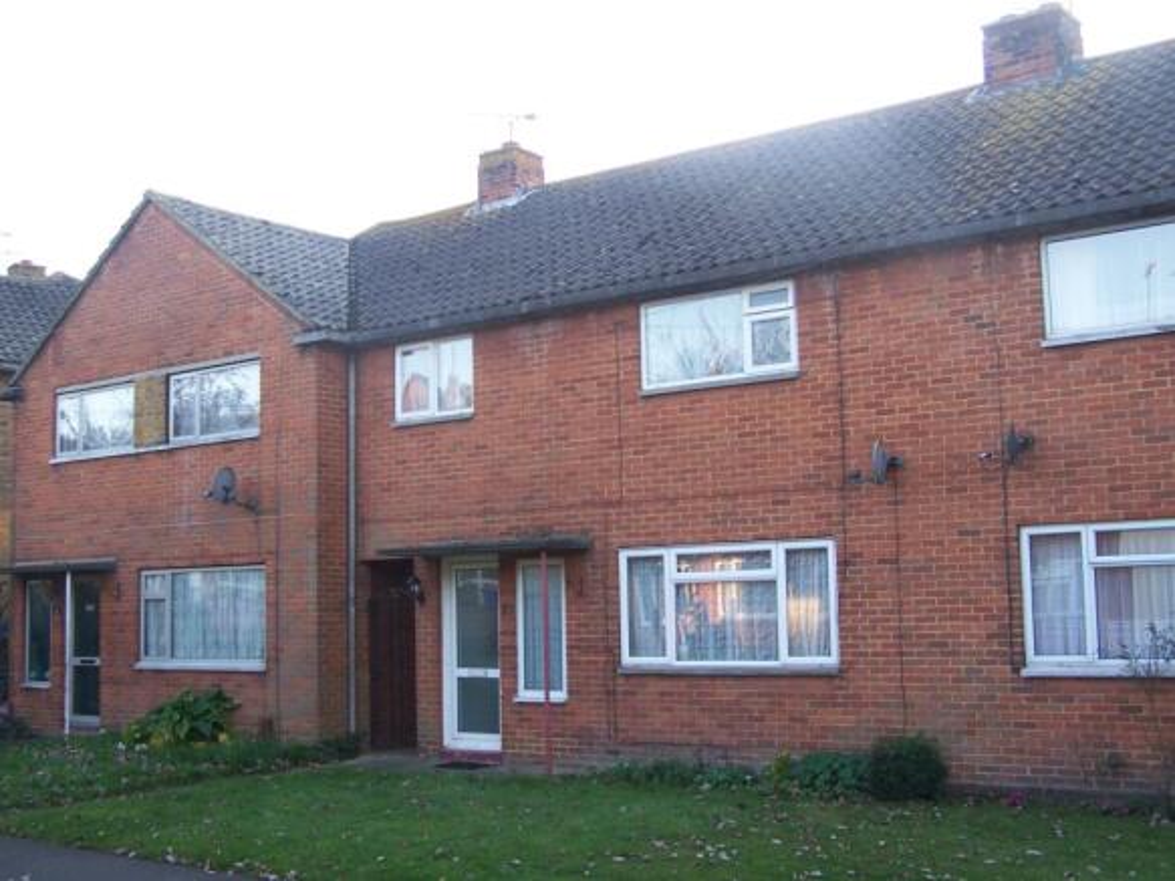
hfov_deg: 43.9
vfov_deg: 33.6
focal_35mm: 43
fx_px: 1459
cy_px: 440
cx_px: 588
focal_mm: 7.1
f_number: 2.9
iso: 80
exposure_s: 1/50
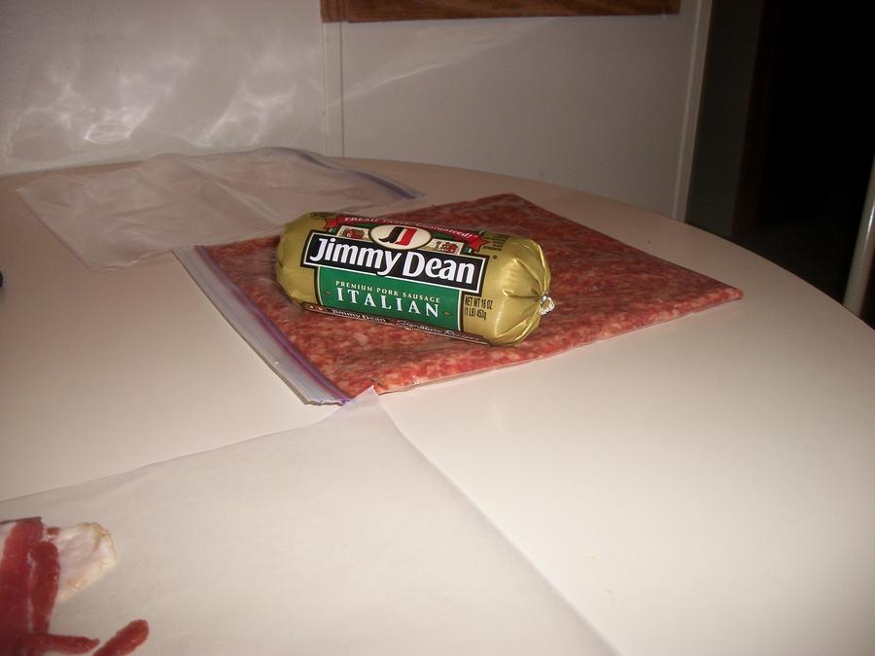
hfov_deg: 56.8
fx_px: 809
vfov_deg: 44.2
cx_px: 438
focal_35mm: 32
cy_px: 328
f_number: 2.9
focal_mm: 5.7
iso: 80
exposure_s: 1/60
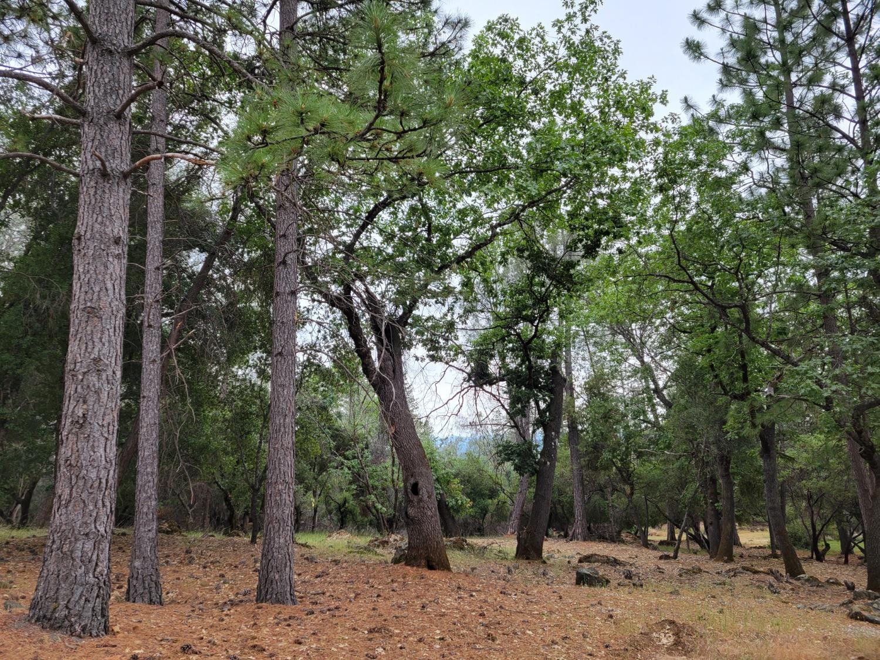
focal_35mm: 26
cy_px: 330
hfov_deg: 67.3
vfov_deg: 53.1
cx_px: 440
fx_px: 661
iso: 40
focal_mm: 5.4
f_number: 1.8
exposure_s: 1/514
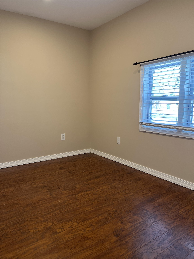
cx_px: 97
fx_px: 194
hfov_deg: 53.1
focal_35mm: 26
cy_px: 130
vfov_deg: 67.3
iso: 64
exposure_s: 1/60
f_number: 1.6
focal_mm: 5.1
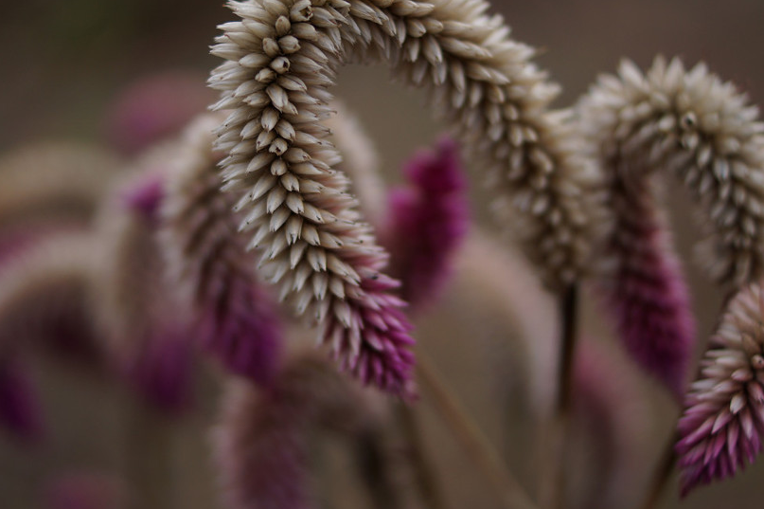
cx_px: 366
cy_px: 252
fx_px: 1413
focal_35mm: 67
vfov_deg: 20.4
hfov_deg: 30.2
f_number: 1.8
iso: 100
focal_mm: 35
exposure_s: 1/1000
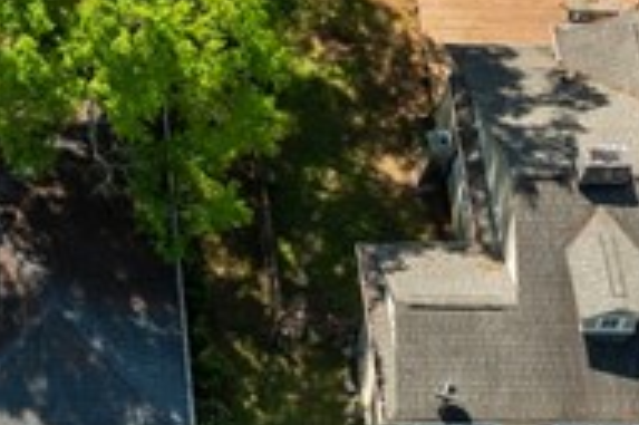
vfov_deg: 10.2
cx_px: -139
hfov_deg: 14.8
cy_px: 246
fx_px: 2376
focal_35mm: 134
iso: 100
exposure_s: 1/50
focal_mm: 12.29
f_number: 4.5
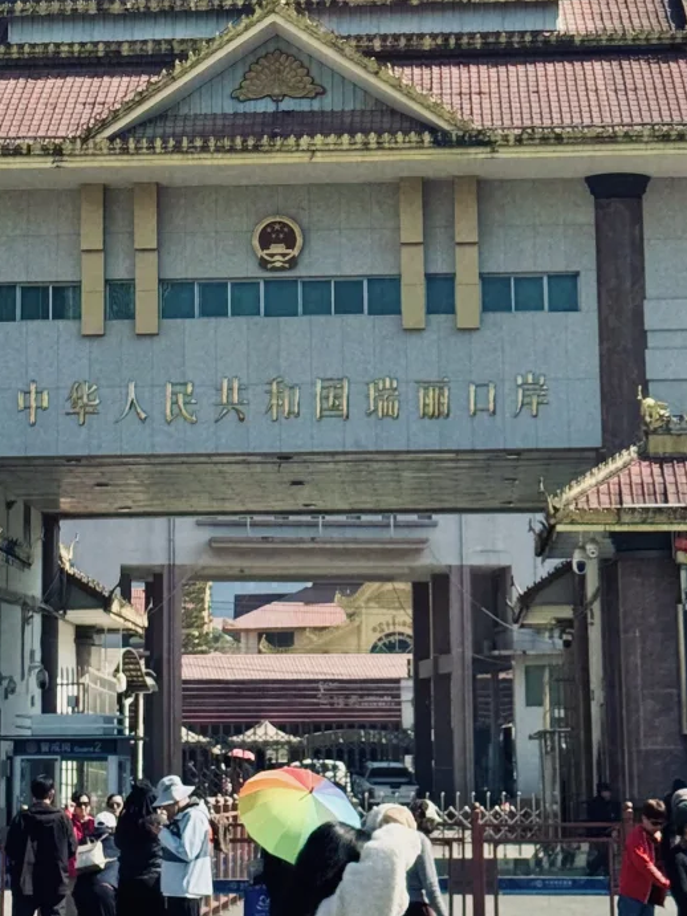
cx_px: 277
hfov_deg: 14.8
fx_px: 2647
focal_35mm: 100
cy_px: 198
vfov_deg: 19.5
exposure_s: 1/4310
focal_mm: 6.76
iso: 64
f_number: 1.78
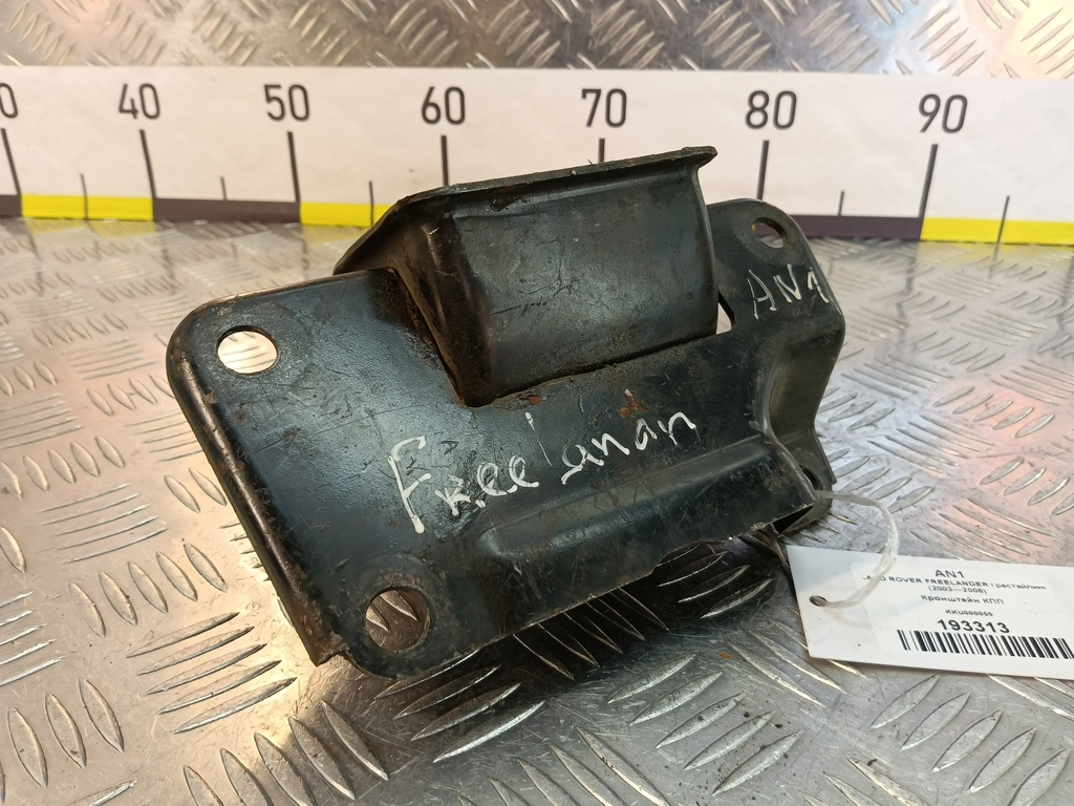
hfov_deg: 73.9
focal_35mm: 23
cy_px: 403
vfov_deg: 58.9
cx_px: 537
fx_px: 714
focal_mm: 4.11
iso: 102
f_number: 1.6
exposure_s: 1/50
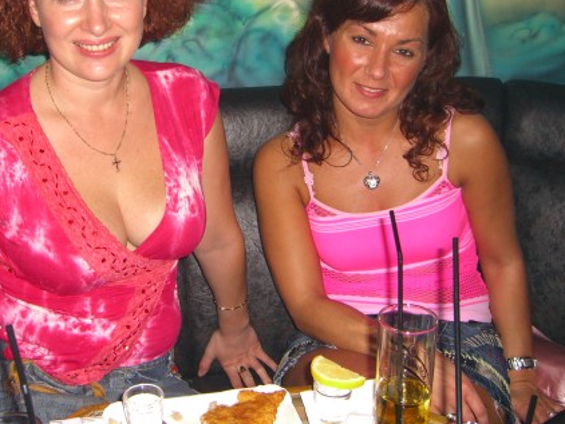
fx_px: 882
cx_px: 224
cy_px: 144
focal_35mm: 54
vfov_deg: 26.9
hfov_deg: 35.4
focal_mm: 7.9
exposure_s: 1/60
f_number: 2.8
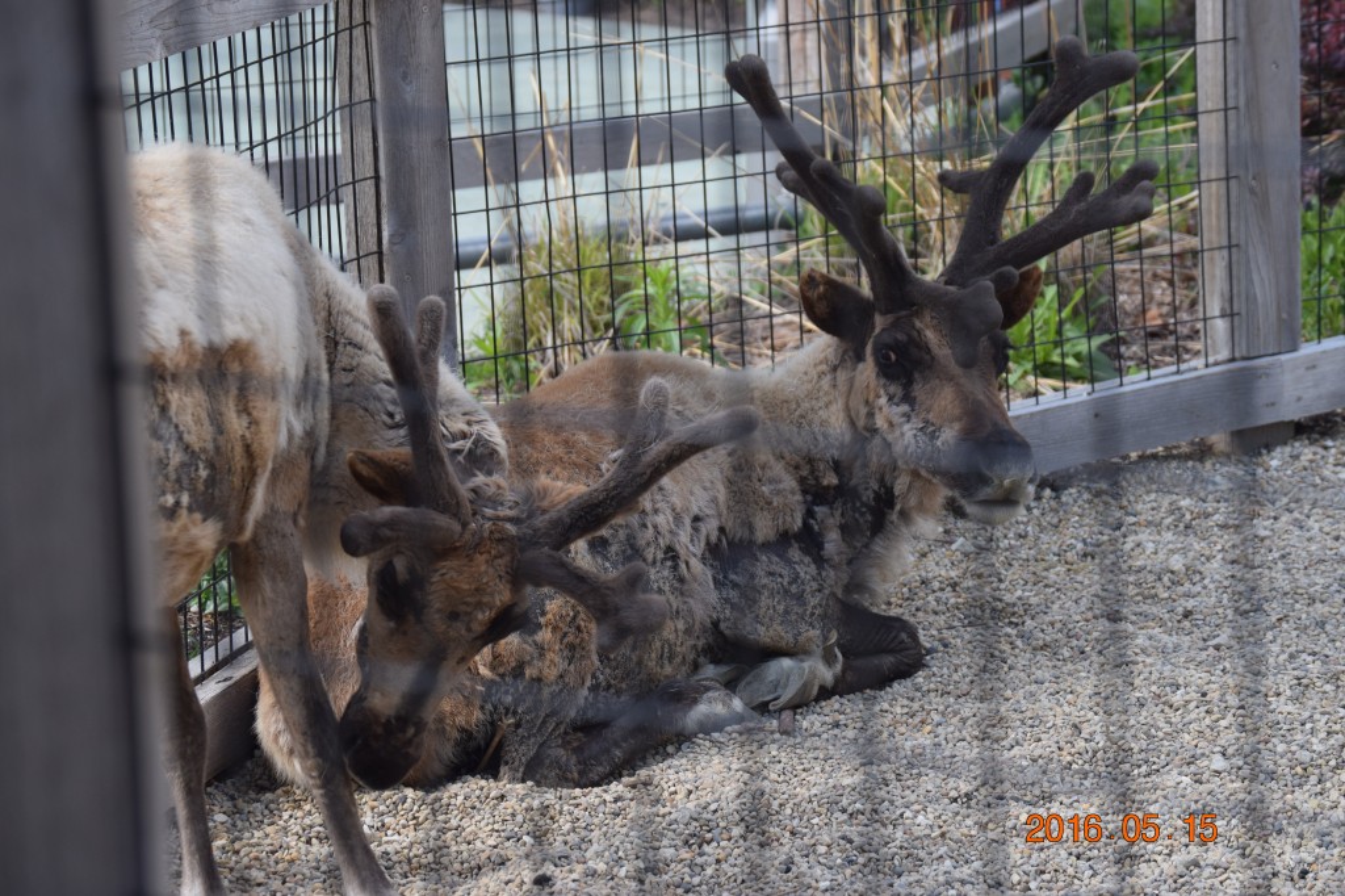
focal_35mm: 135
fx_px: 5042
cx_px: 672
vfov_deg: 10.2
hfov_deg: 15.2
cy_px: 448
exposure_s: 1/500
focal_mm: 90
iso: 400
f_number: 5.6
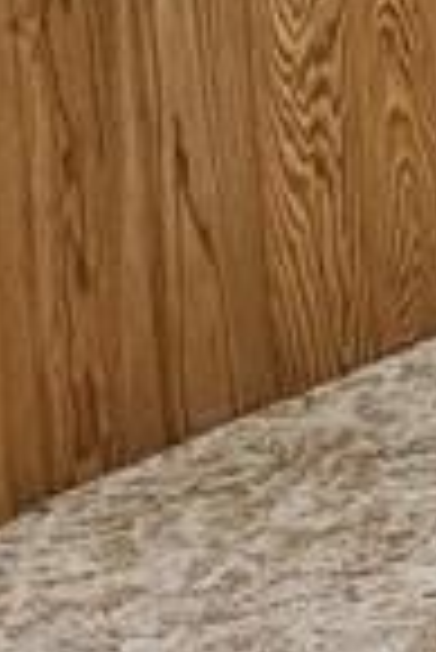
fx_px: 3063
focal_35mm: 169
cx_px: 2176
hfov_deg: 5.8
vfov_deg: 11.4
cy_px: -490
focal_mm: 6.3
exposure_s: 1/60
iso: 800
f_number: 1.7
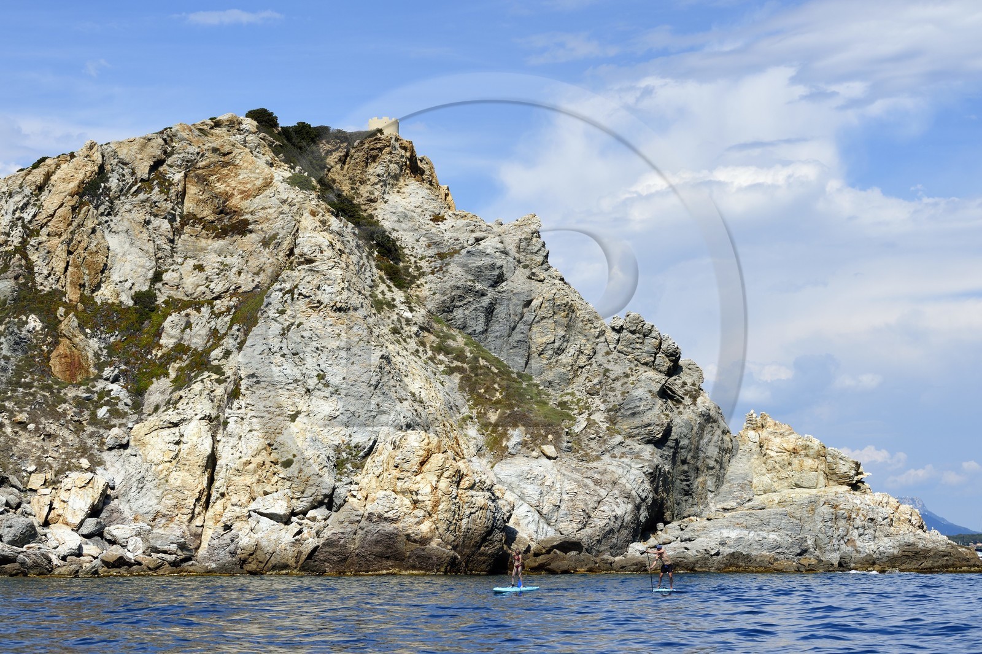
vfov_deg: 19.4
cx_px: 491
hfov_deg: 28.9
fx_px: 1908
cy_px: 327
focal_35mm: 70
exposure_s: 1/640
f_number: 10
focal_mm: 70
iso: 200
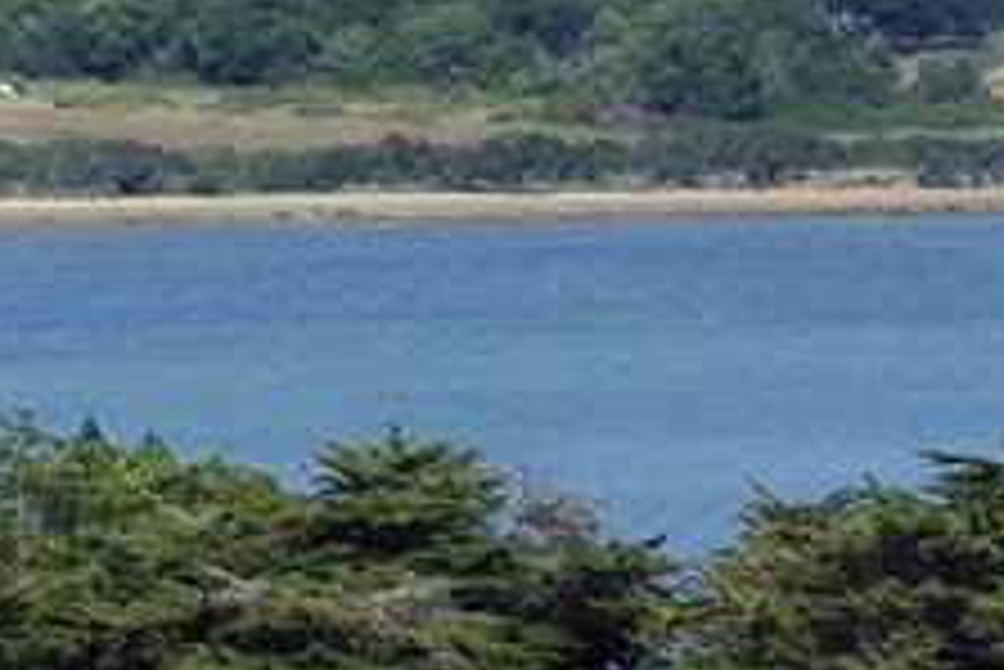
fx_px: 19590
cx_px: -2107
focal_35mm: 702
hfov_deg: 2.9
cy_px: 913
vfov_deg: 2.0
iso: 400
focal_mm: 98
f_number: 8
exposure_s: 1/1000
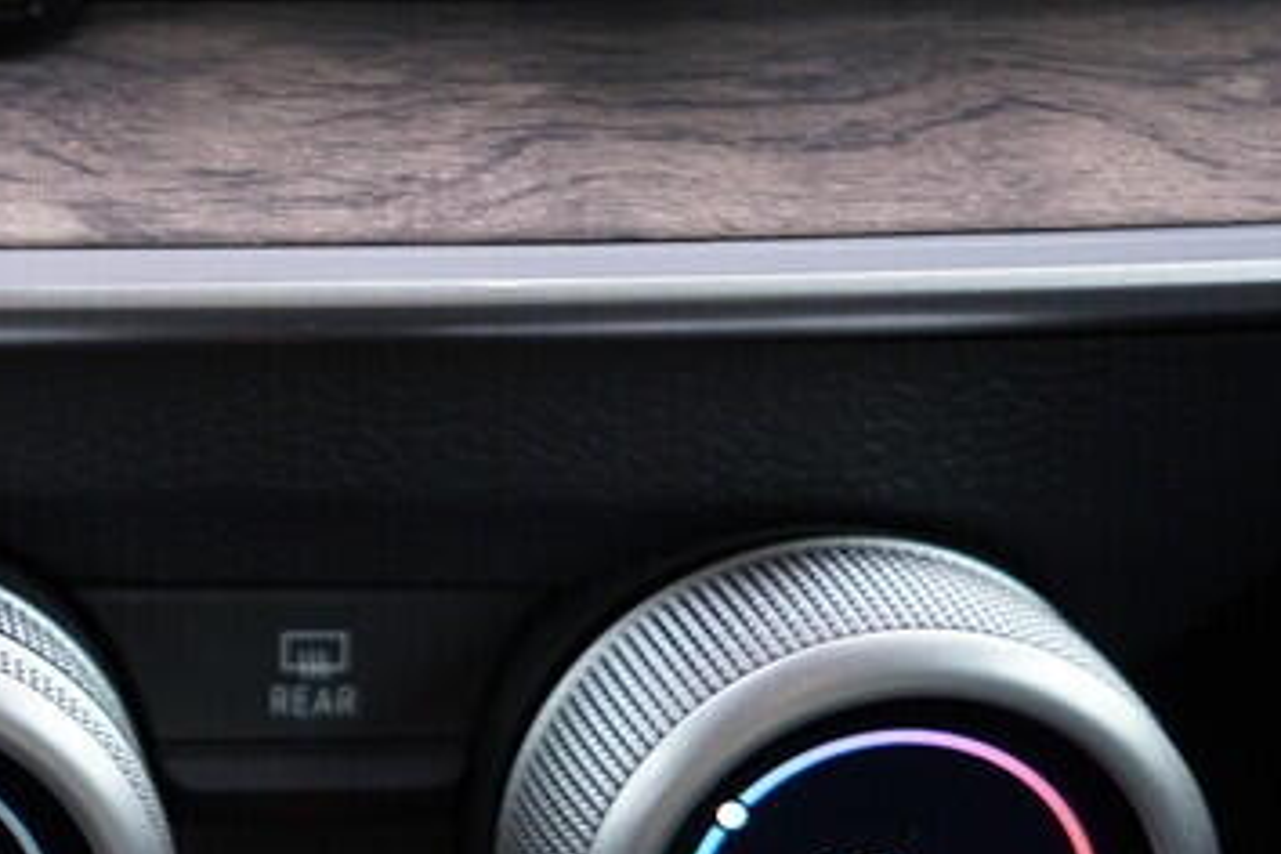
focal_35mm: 104
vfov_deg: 13.1
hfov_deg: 18.6
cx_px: -264
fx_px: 3700
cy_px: 219
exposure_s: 1/40
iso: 250
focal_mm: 24
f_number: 2.8
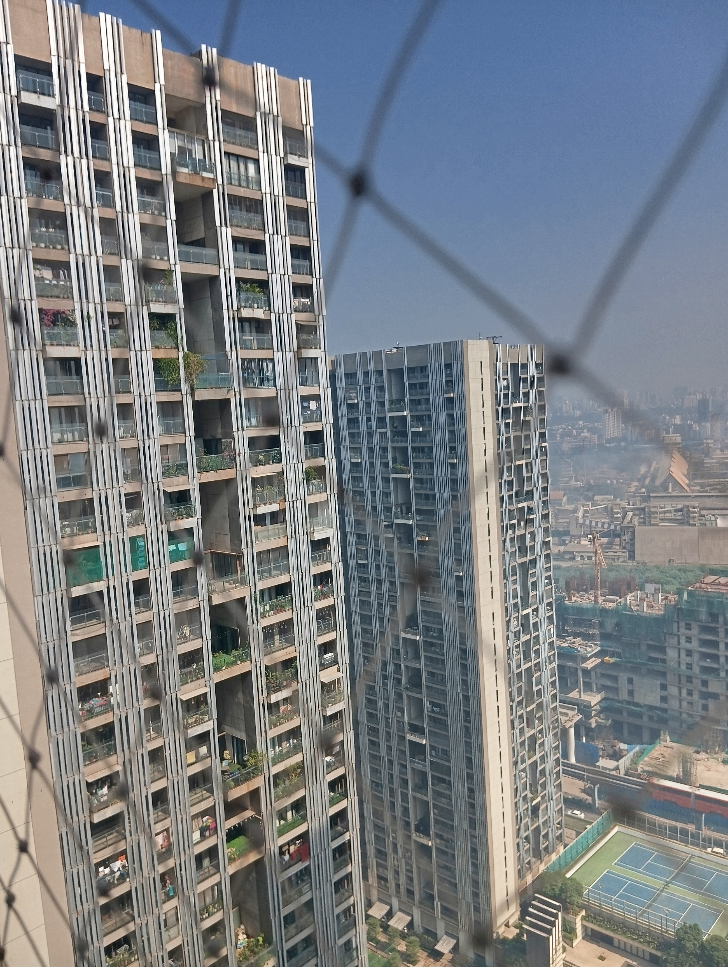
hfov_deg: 49.9
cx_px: 364
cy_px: 484
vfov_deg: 63.4
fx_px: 783
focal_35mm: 28
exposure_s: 1/531
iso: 50
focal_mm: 4.22
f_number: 1.8
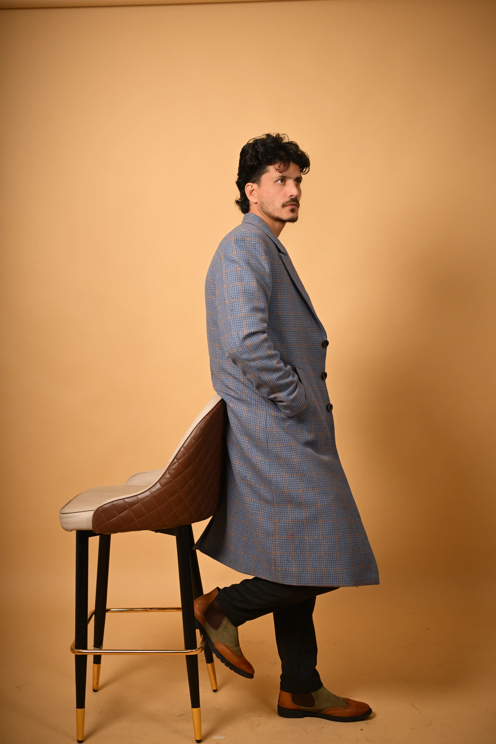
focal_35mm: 50
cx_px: 248
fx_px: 1033
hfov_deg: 27.0
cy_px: 372
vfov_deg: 39.6
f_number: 2.2
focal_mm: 50
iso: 160
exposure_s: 1/1000
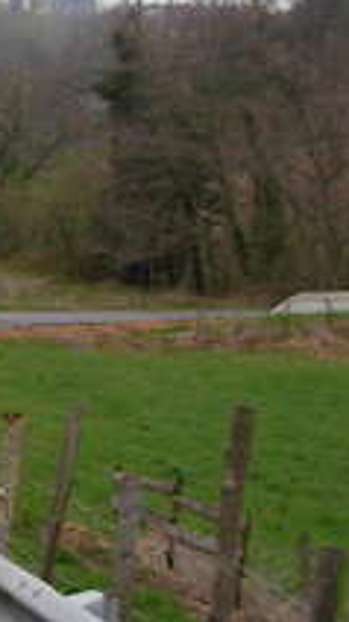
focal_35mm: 117
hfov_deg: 9.6
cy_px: 346
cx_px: -378
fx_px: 1928
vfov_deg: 18.3
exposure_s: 1/111
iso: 79
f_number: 2.9
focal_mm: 6.3
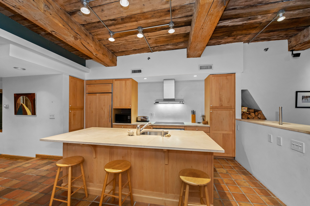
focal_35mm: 14
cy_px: 103
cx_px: 155
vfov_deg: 81.1
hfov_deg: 104.3
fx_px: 120
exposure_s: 1/200
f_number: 5.6
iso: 1600
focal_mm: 14
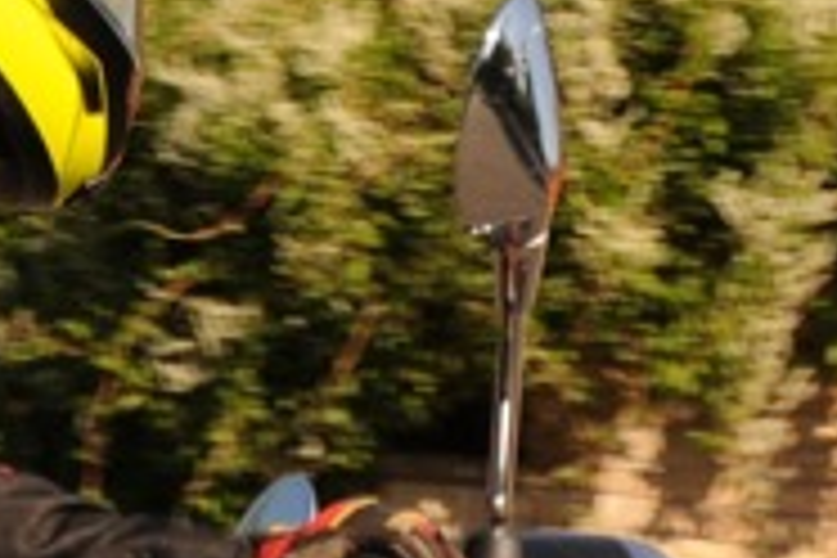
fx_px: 4859
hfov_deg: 9.7
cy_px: 1118
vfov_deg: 6.4
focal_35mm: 209
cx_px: -108
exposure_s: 1/400
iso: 200
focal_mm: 24
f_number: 8
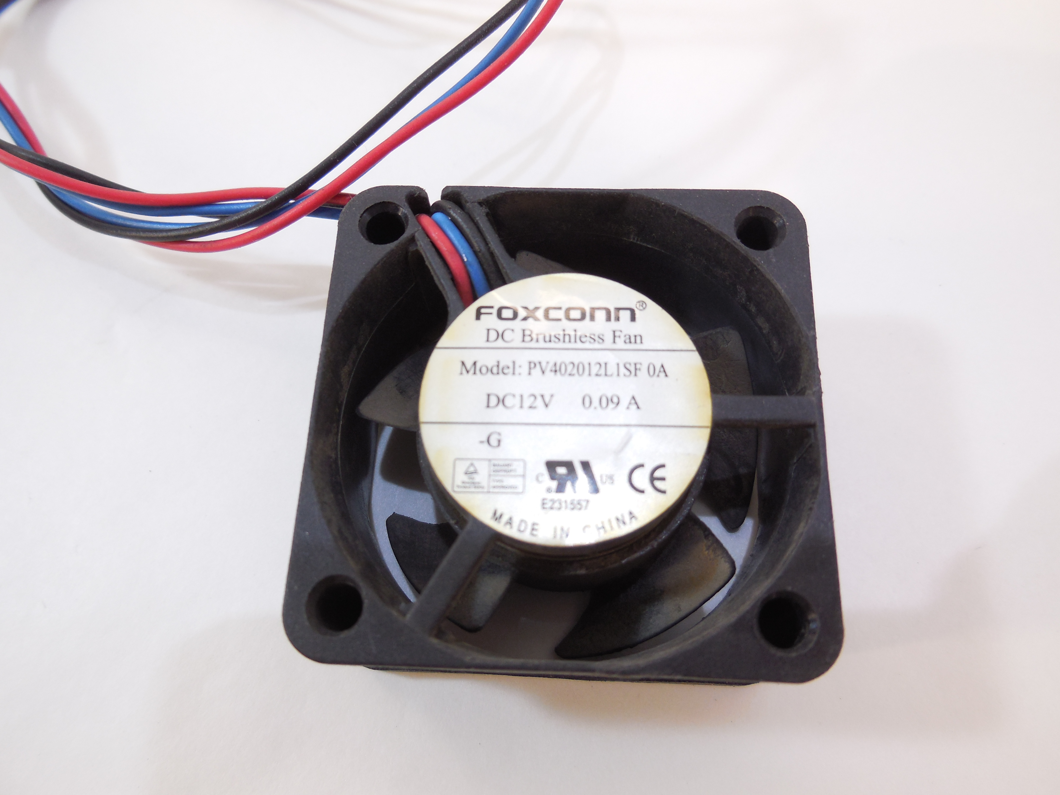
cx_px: 530
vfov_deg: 54.9
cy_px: 398
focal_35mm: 25
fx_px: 766
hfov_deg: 69.4
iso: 125
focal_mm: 4.5
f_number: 3.1
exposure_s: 1/80
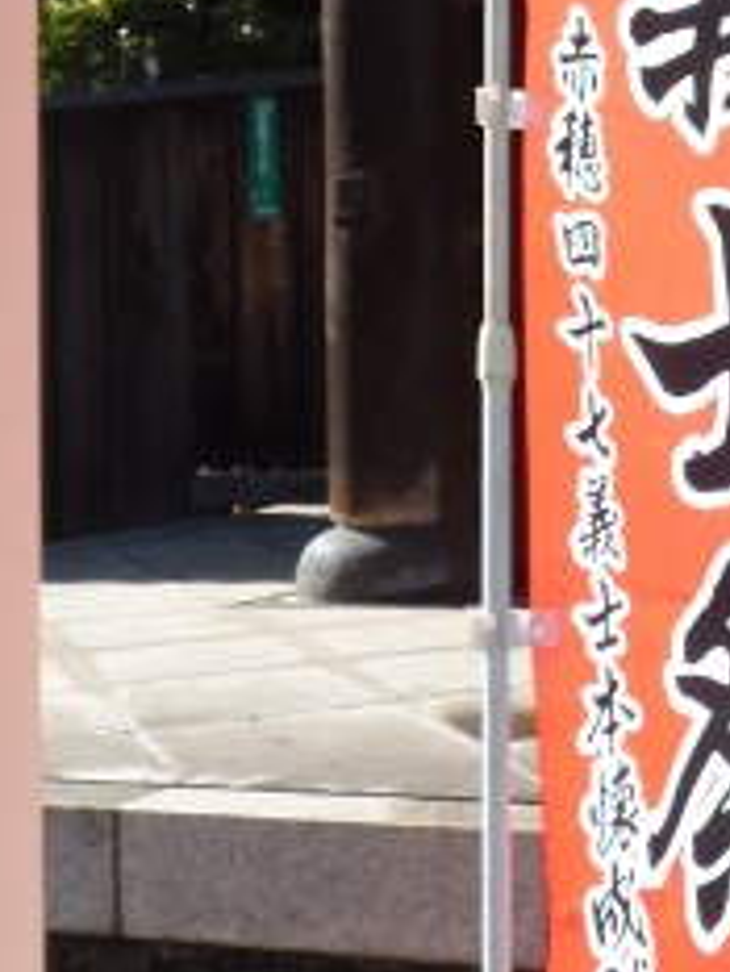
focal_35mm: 66
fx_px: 1854
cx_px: 763
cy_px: 113
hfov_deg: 21.3
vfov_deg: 28.3
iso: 64
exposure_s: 1/160
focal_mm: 4.3
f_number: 2.9
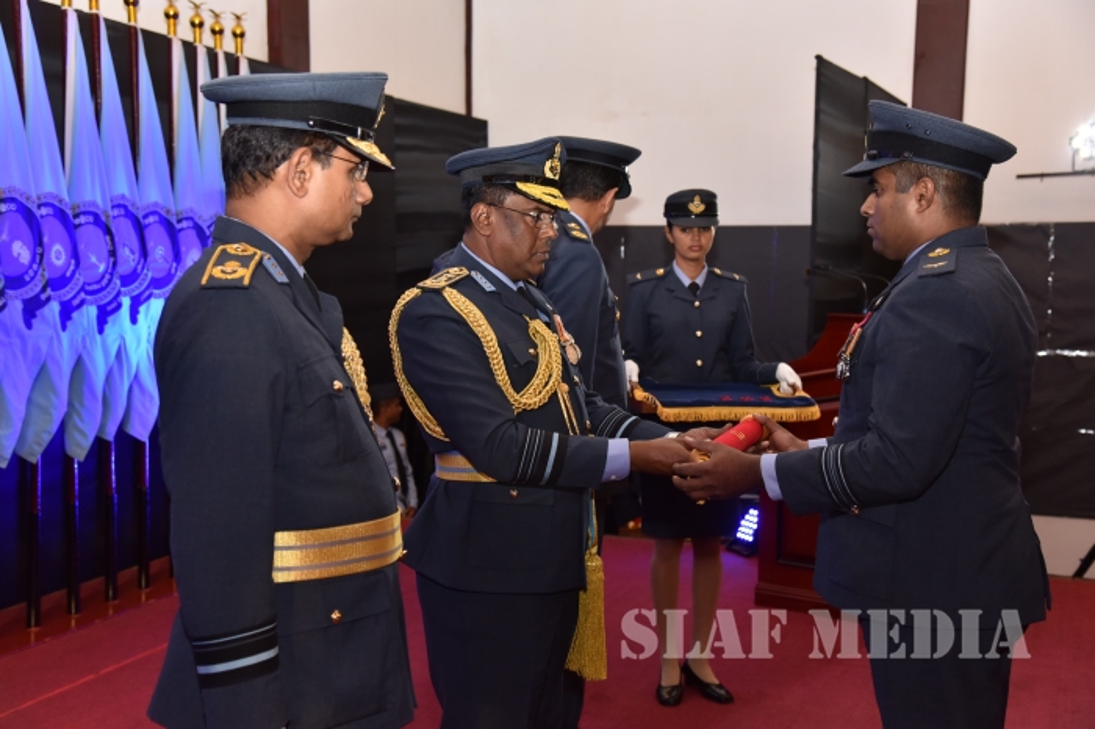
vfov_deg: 28.0
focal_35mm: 48
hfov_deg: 41.1
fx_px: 1459
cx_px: 548
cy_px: 364
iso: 1250
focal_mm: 48
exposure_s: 1/125
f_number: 5
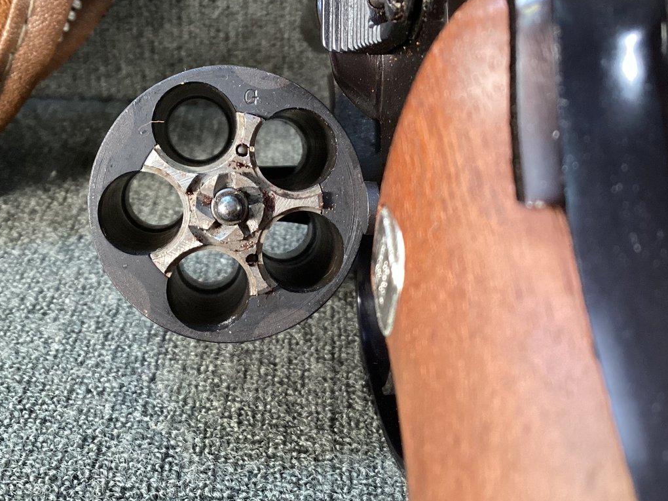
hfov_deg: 41.2
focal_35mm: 46
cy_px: 233
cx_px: 296
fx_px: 888
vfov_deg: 31.5
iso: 250
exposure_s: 1/60
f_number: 2.4
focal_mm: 3.3
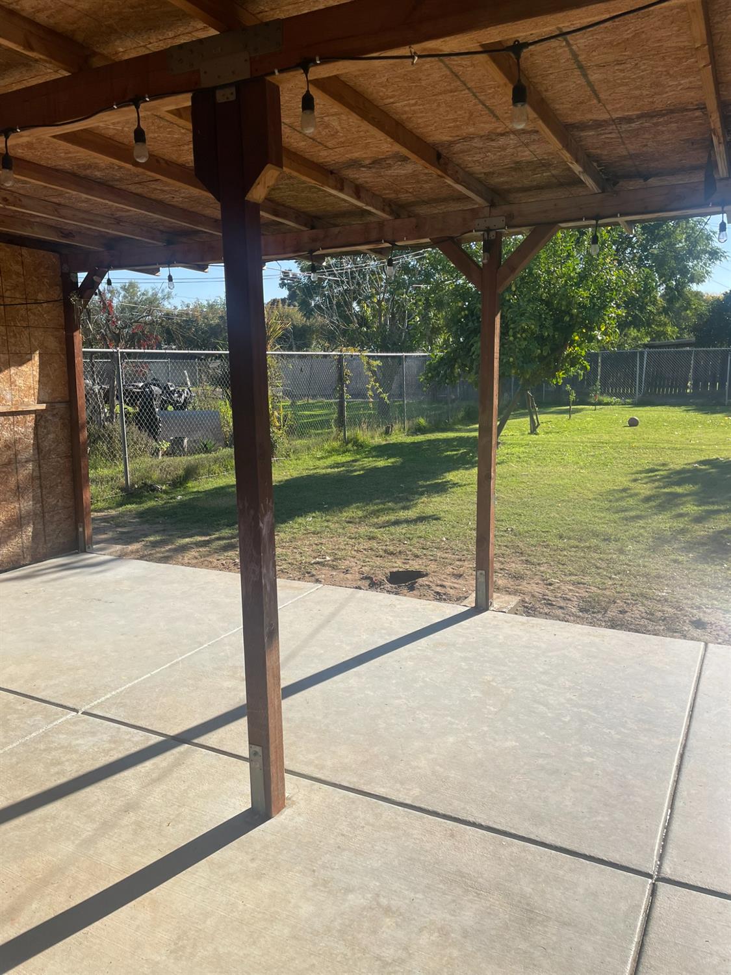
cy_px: 488
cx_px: 366
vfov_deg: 67.3
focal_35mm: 26
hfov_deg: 53.1
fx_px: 732
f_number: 1.6
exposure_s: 1/2398
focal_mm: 4.2
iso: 32
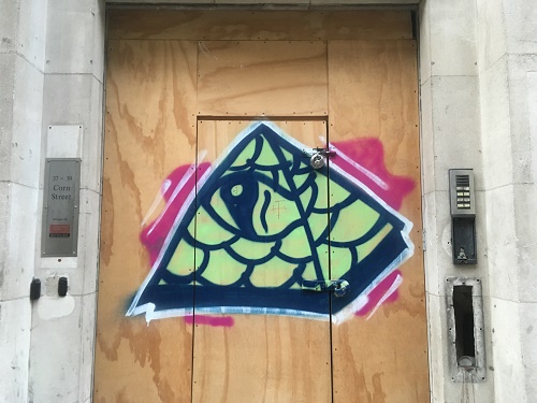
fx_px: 450
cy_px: 202
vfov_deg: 48.2
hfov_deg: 61.7
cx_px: 268
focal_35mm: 29
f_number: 2.2
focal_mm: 4.15
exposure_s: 1/33
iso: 160
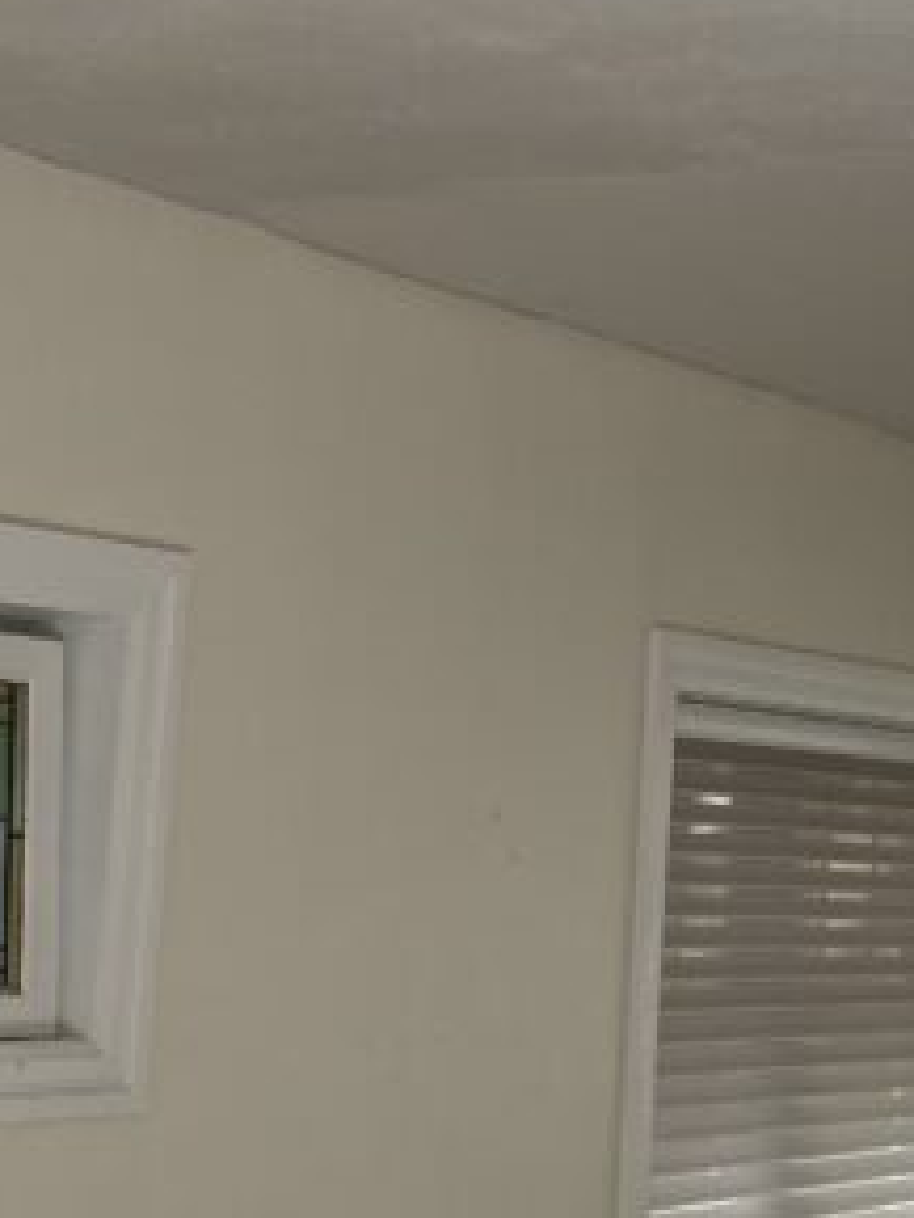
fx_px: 3236
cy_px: 274
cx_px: 1546
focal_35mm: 92
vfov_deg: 21.1
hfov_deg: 14.5
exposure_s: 1/120
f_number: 1.8
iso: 80
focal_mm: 4.25
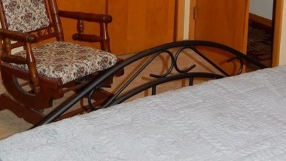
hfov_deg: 31.5
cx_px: 82
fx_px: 501
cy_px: -64
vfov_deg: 16.9
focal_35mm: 66
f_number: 4
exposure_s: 1/30
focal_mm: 5.4
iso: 360
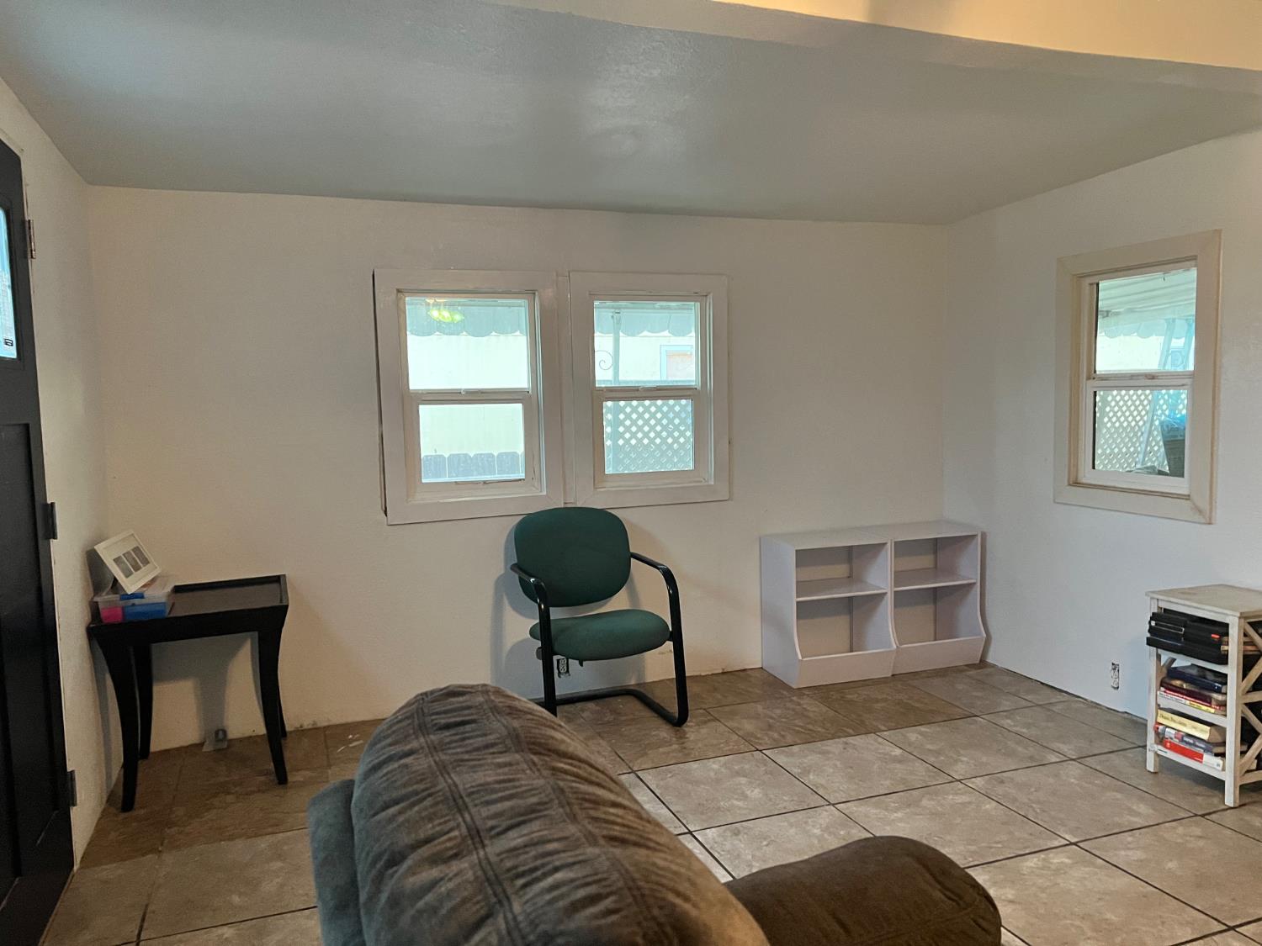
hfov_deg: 67.3
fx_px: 948
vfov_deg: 53.1
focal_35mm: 26
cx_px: 631
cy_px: 473
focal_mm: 5.7
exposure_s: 1/60
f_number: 1.5
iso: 500
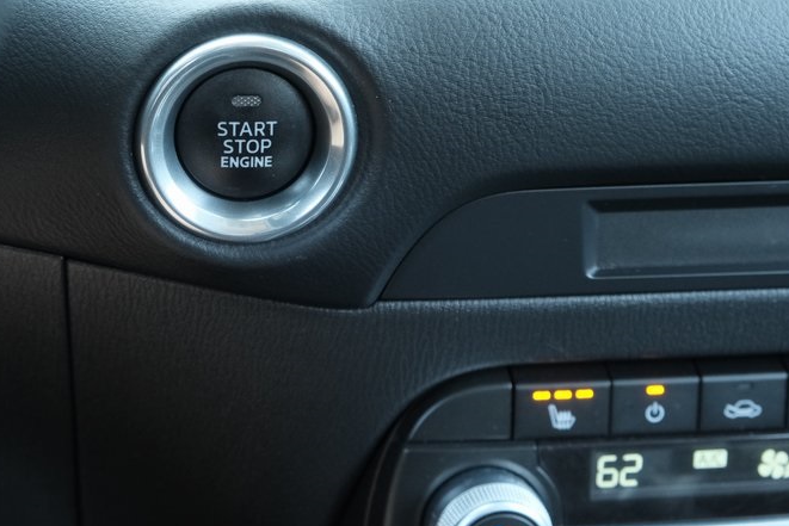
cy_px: 139
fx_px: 1359
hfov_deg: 32.0
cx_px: 233
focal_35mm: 62
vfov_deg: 21.8
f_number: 5
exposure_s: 1/50
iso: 2500
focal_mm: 26.5
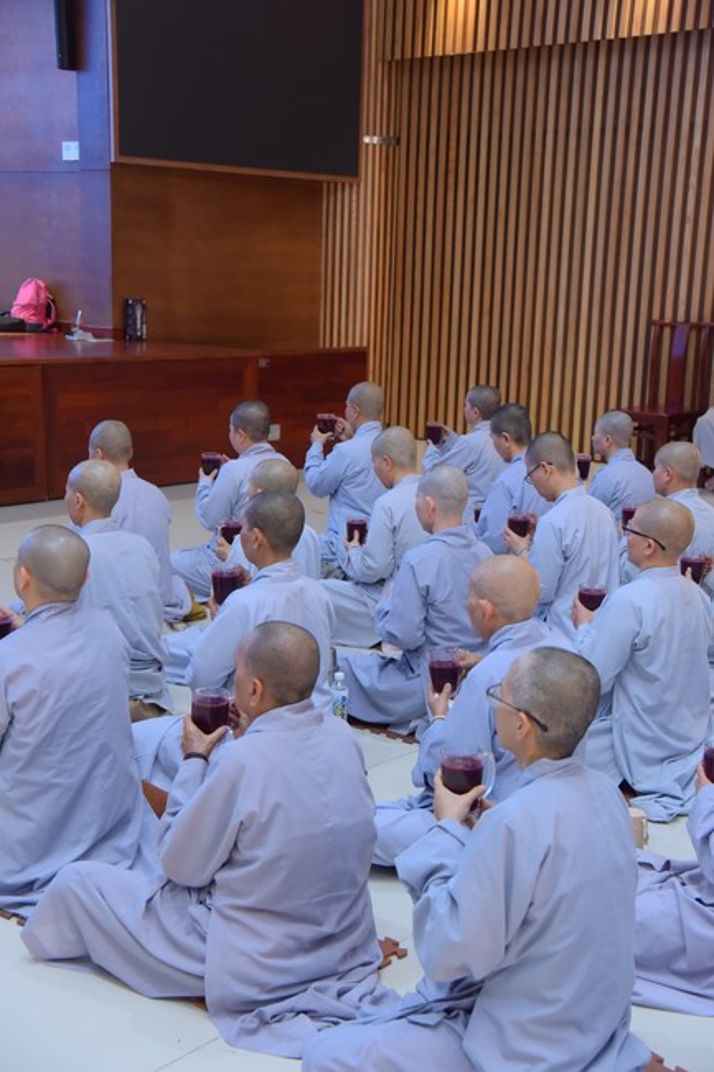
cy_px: 536
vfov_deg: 39.6
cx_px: 357
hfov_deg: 27.0
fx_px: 1488
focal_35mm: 50
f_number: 5
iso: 1250
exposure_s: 1/100
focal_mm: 50
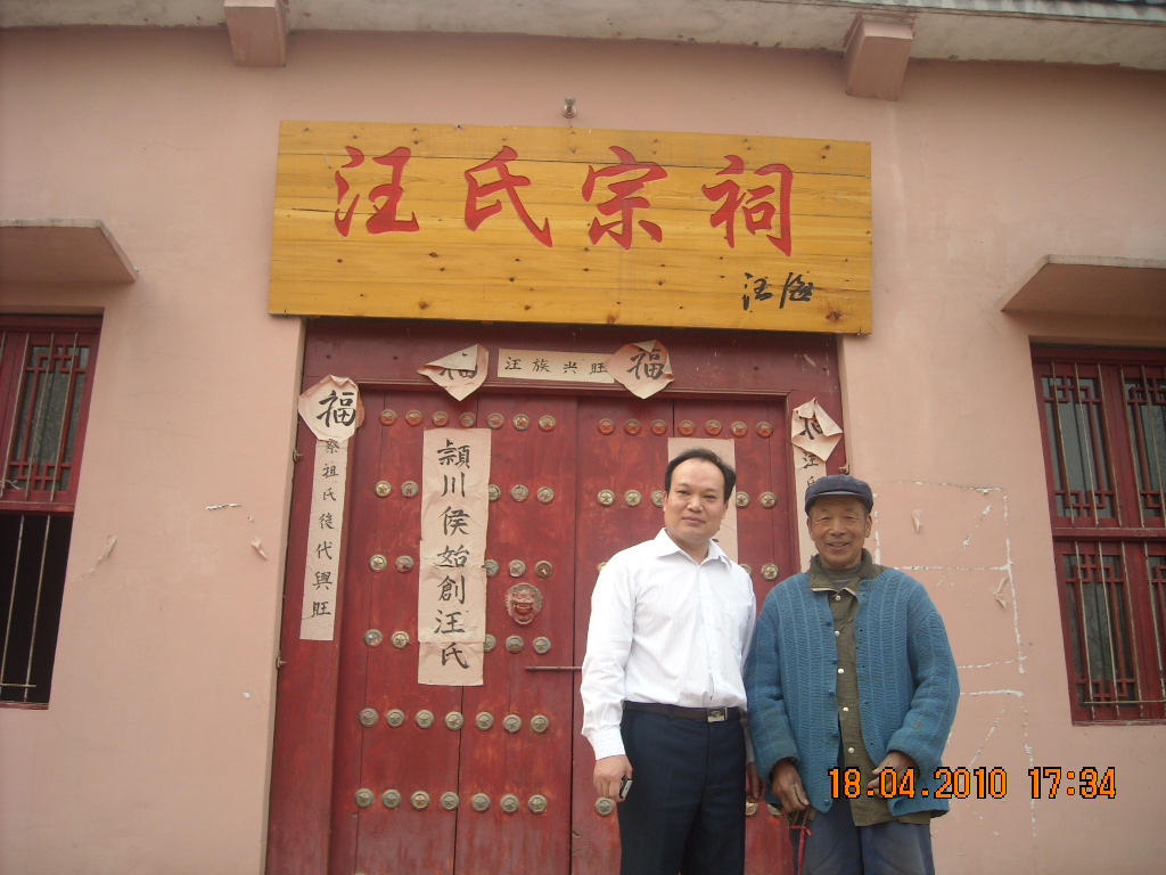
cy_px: 438
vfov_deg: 40.7
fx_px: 1179
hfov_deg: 52.6
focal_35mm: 35
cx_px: 583
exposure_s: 1/135
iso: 64
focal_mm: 5.7
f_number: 2.8
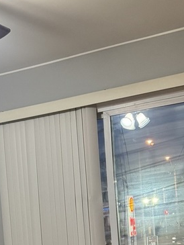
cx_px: 5
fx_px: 503
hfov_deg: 20.2
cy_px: 238
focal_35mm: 71
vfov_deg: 26.1
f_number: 1.78
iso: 500
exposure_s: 1/60
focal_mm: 6.76
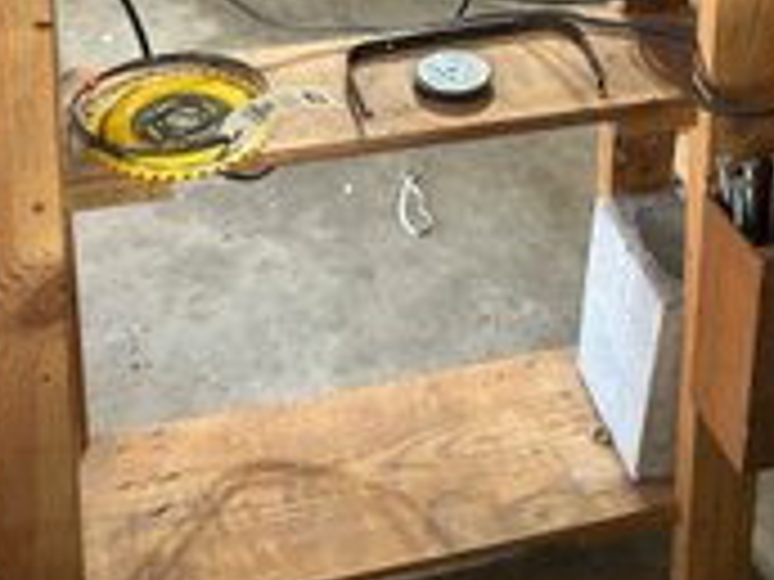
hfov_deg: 36.8
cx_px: 421
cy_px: 29
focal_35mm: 52
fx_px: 1163
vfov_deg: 26.8
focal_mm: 5.7
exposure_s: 1/60
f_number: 1.5
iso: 64
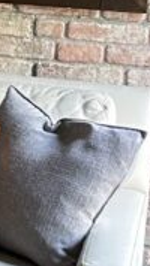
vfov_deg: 16.6
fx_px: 899
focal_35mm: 127
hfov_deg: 8.1
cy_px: 21
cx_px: -298
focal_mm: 4.2
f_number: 1.6
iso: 400
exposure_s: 1/60
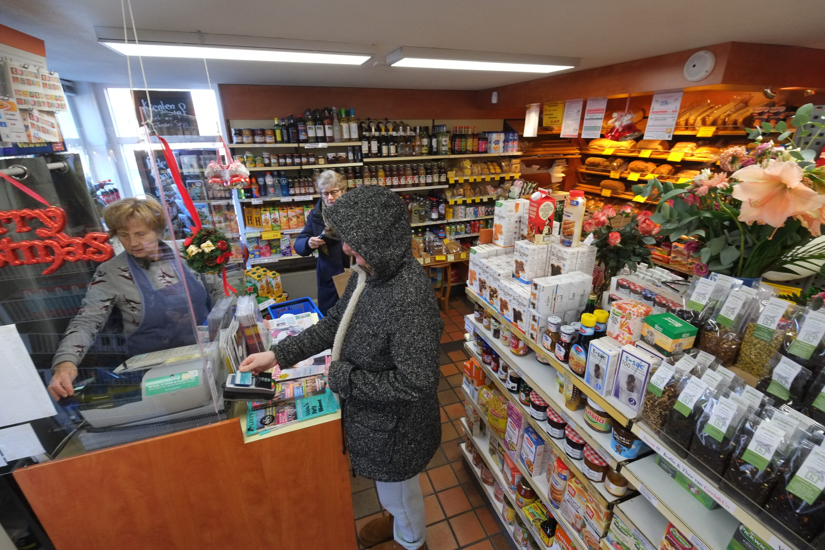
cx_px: 412
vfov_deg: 77.3
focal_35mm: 15
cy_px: 275
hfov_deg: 100.4
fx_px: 344
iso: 2000
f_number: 5.6
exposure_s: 1/60
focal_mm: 10
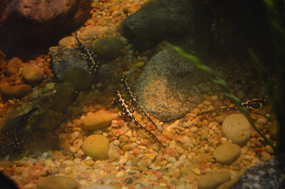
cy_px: 94
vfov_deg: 28.0
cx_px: 142
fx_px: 379
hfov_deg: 41.2
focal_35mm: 48
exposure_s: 1/30
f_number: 4.8
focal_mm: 32
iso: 3200
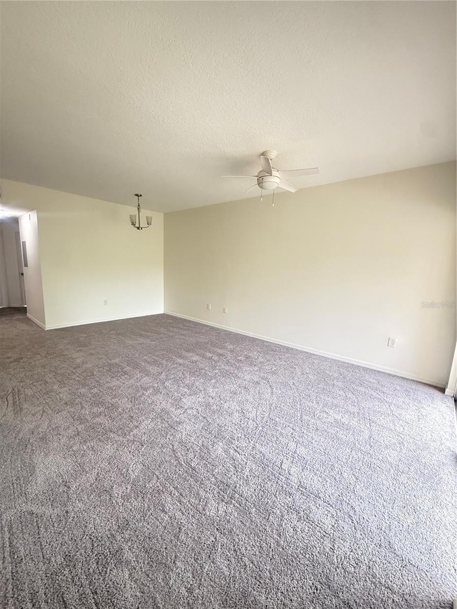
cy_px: 304
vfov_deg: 102.1
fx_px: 246
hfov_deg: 85.7
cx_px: 228
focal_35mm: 14
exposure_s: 1/120
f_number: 2.2
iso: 640
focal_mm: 2.22
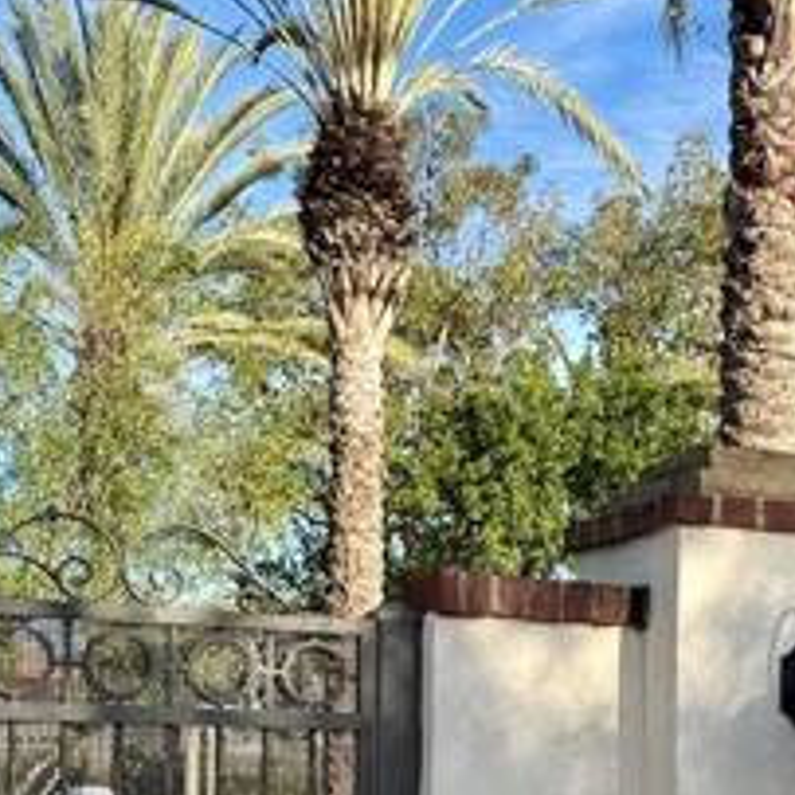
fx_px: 1741
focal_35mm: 67
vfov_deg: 24.7
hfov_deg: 25.3
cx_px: 642
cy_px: 768
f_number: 1.78
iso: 80
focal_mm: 6.76
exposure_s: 1/2299
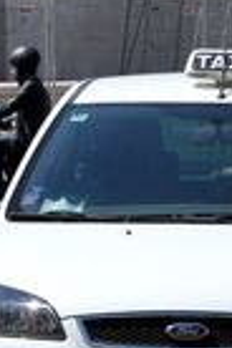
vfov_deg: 4.2
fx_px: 4717
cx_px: 159
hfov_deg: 2.8
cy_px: 105
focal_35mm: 488
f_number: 13
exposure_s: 1/640
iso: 500
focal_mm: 70
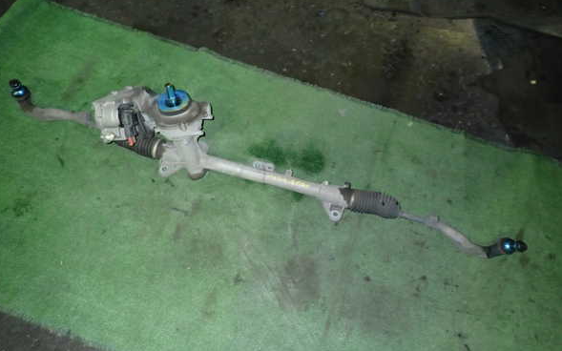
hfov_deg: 68.4
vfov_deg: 46.0
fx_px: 414
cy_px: 178
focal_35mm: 27
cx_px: 280
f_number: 2
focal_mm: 4.5
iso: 320
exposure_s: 1/30
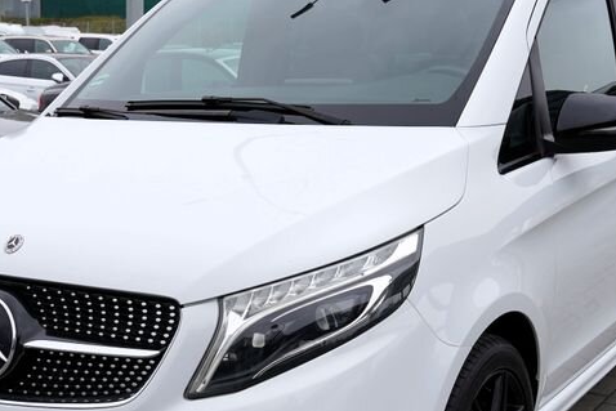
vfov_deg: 22.5
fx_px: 1027
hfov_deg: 33.4
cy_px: 272
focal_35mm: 60
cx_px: 305
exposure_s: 1/125
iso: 100
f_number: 5.6
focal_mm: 28
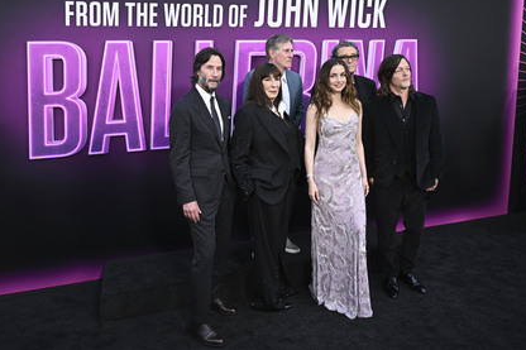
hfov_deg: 69.4
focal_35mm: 26
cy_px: 162
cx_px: 260
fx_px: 380
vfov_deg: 49.5
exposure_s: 1/320
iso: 1600
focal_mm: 24
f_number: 5
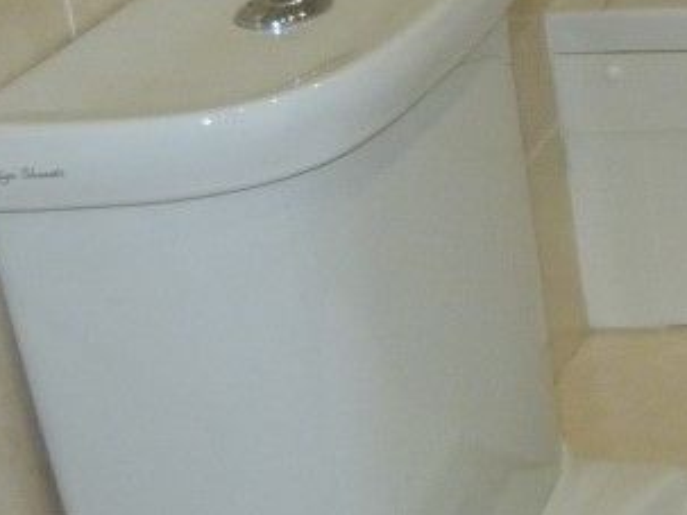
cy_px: -66
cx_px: 1496
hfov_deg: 13.4
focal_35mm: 119
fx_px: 2361
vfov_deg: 12.2
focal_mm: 4.5
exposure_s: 1/60
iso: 125
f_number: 2.8
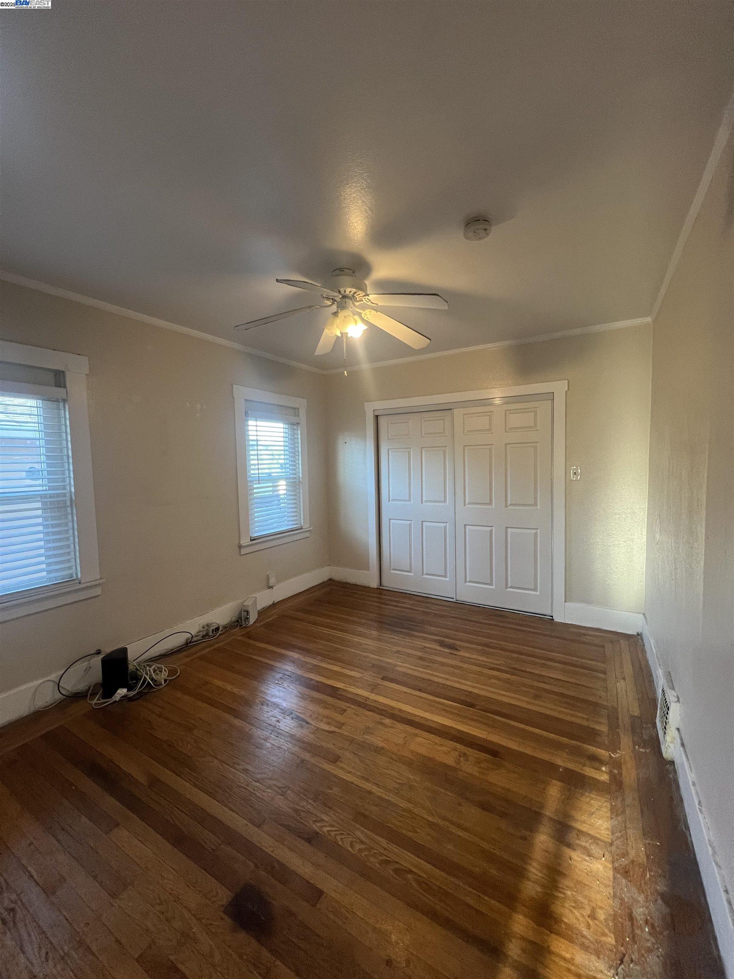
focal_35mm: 13
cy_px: 490
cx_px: 367
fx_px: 368
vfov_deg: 106.2
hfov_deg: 89.9
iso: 250
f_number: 1.8
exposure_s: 1/87
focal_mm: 1.57
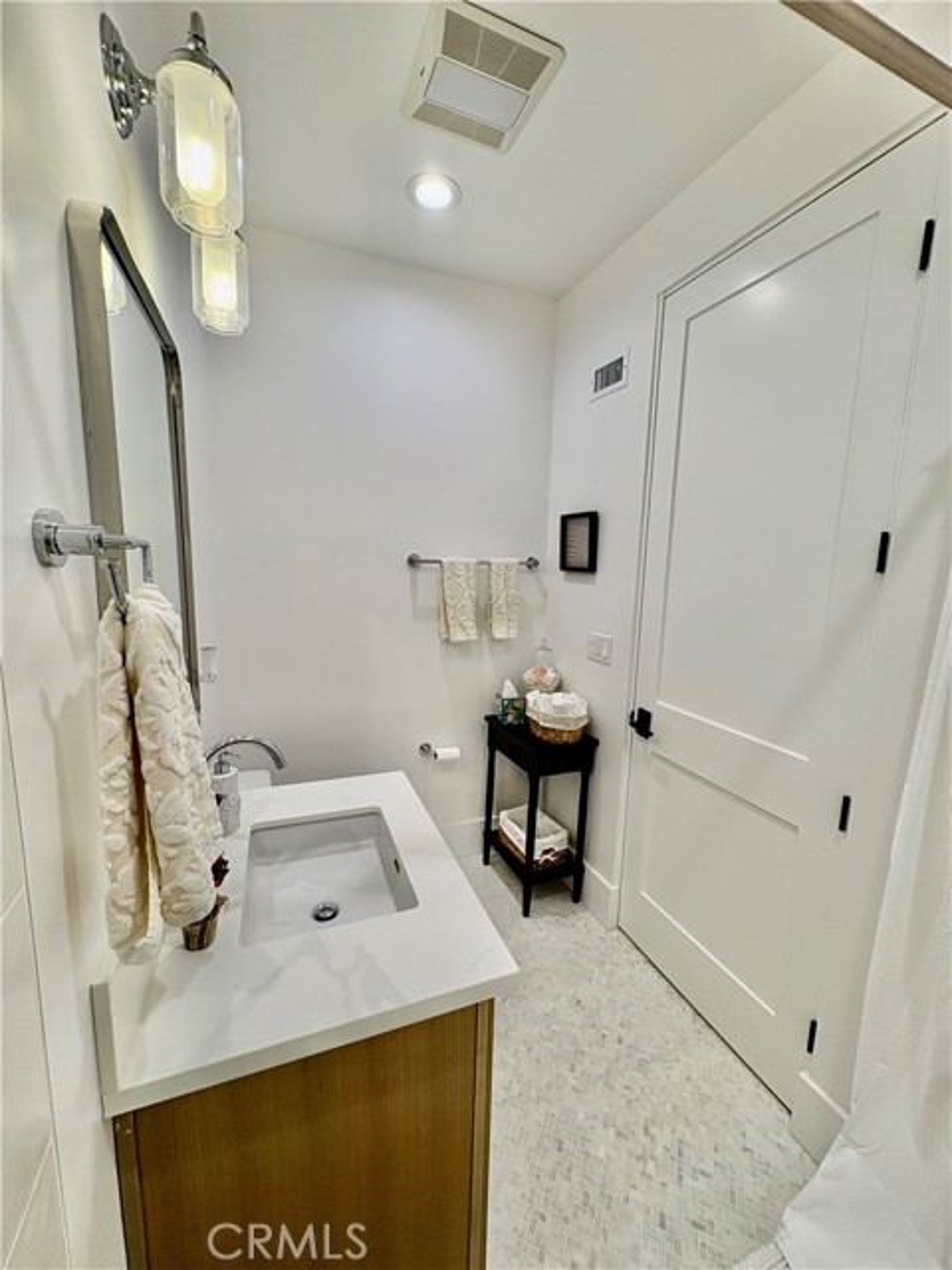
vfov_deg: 102.1
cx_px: 476
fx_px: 513
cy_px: 635
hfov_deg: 85.7
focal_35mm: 14
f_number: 2.2
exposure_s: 1/120
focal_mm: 2.22
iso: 80
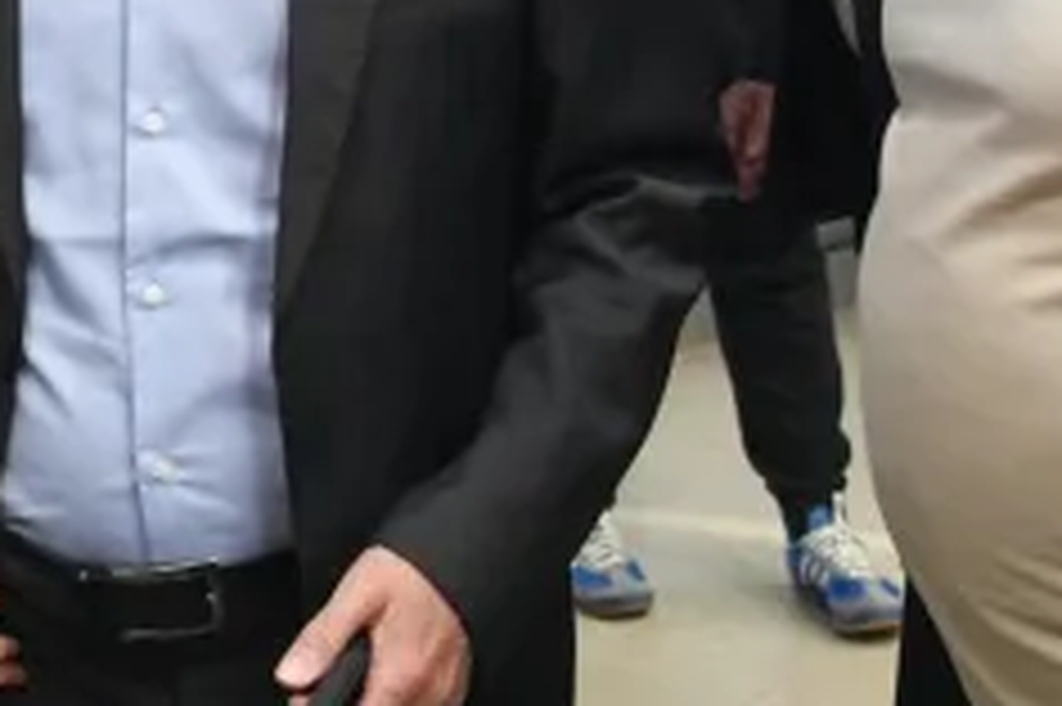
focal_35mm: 116
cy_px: -164
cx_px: -266
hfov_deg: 16.8
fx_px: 3420
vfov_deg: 11.5
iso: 2500
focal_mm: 24
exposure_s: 1/320
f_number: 4
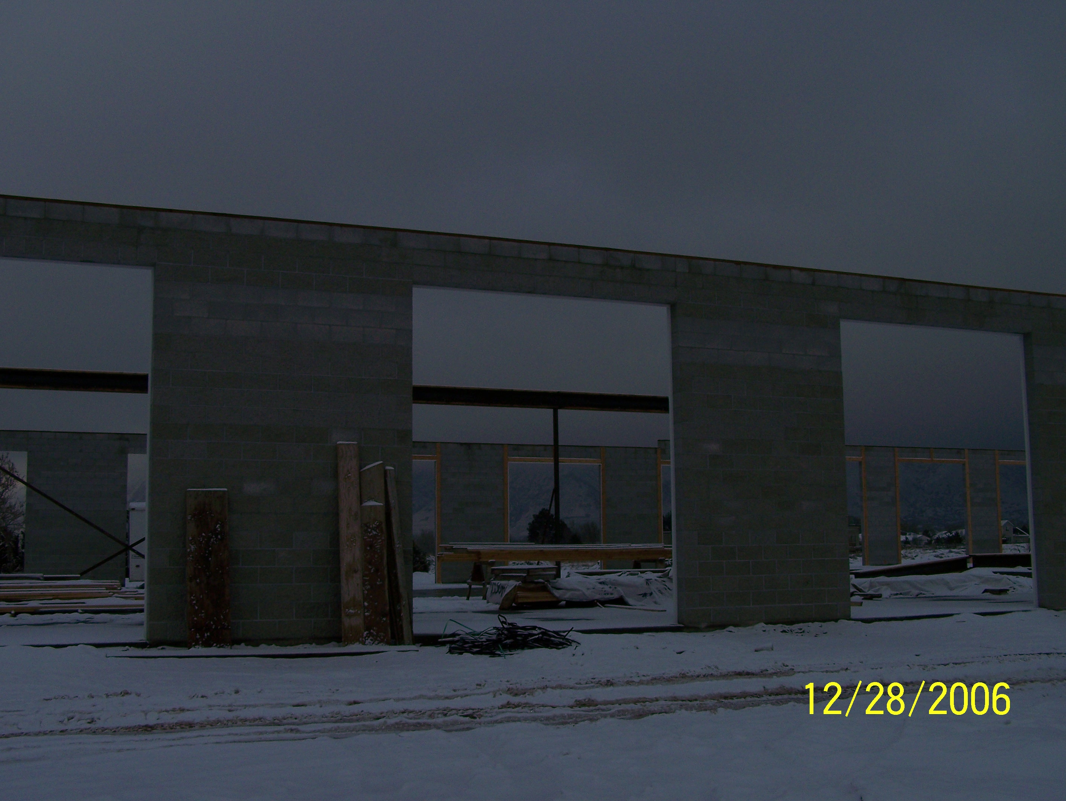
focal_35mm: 38
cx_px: 533
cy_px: 400
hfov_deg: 48.9
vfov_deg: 37.8
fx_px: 1171
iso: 80
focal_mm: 6.3
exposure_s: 1/1600
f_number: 5.6
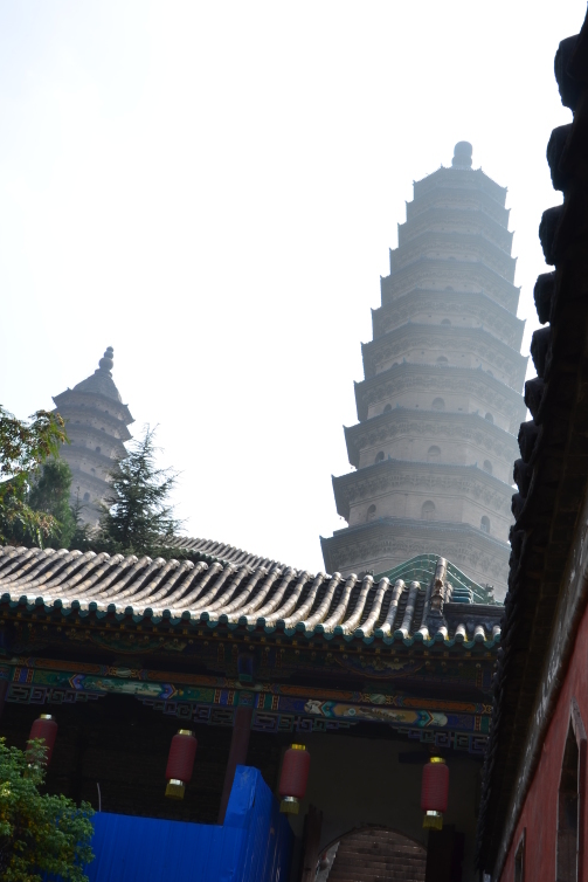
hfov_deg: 31.4
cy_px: 413
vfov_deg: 45.7
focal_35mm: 43
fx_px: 1045
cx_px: 324
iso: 100
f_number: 9
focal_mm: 21
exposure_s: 1/160
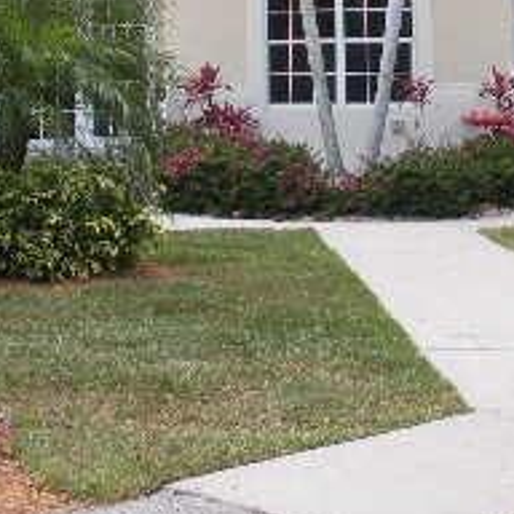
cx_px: 286
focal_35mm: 106
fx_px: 1781
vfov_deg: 16.0
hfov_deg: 16.4
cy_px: -24
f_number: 3.5
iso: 88
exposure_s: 1/256
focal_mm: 6.3
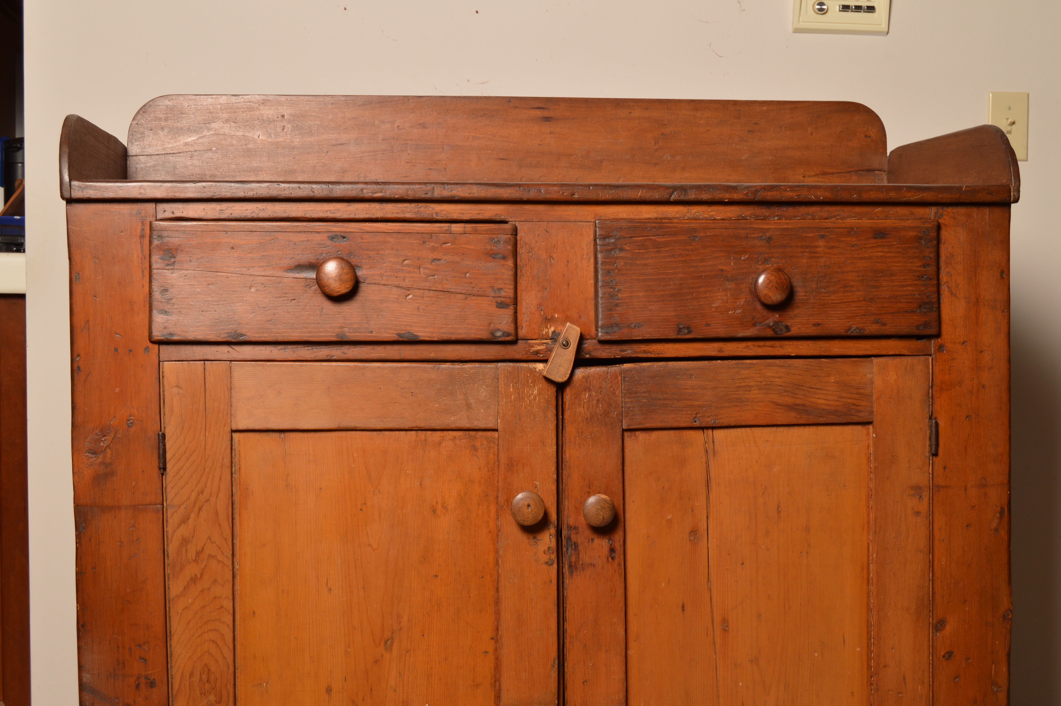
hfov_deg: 38.9
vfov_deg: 26.4
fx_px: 1502
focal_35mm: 51
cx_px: 530
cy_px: 353
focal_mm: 34
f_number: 8
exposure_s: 1/125
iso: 200
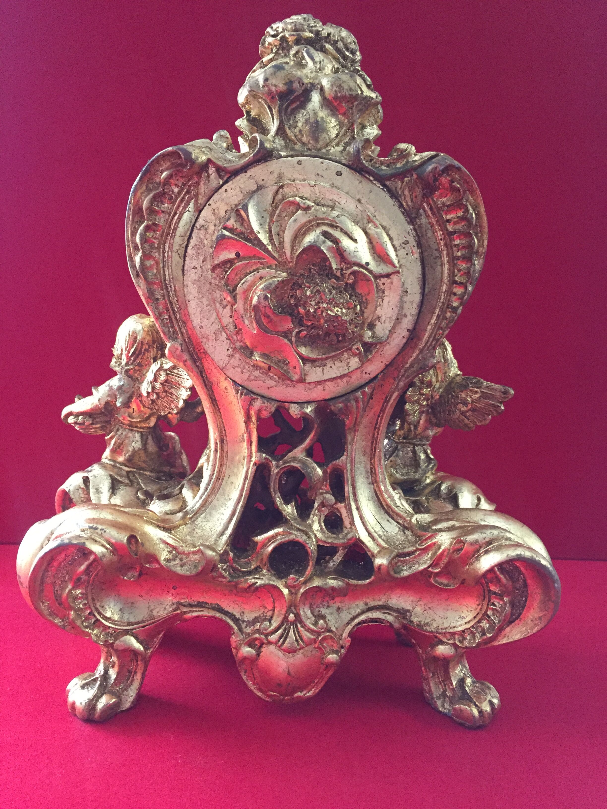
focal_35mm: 29
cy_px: 404
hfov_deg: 48.2
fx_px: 678
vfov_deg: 61.7
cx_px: 304
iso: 250
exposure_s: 1/25
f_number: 2.2
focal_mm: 4.15
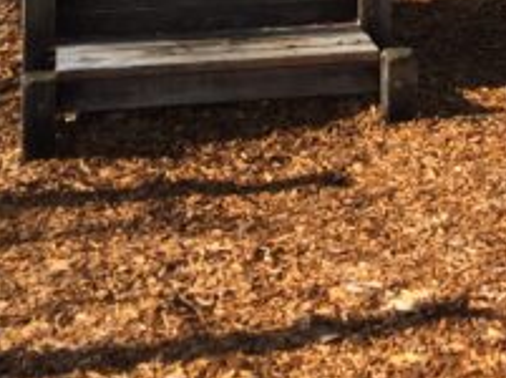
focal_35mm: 111
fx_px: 1620
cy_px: -325
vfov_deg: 12.1
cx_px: 519
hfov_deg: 17.3
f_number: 2.2
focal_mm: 4.15
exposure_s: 1/1068
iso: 32
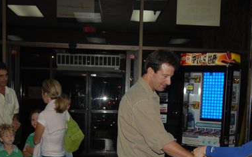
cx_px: 132
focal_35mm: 62
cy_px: 140
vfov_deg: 20.5
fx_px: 426
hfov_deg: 33.0
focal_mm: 24
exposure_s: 1/125
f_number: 3.8
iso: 200
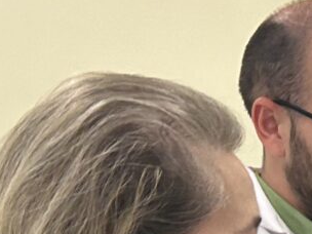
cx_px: 766
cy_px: 456
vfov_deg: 8.6
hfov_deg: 10.3
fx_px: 1478
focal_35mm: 164
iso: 80
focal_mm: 5.7
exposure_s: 1/100
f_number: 1.5
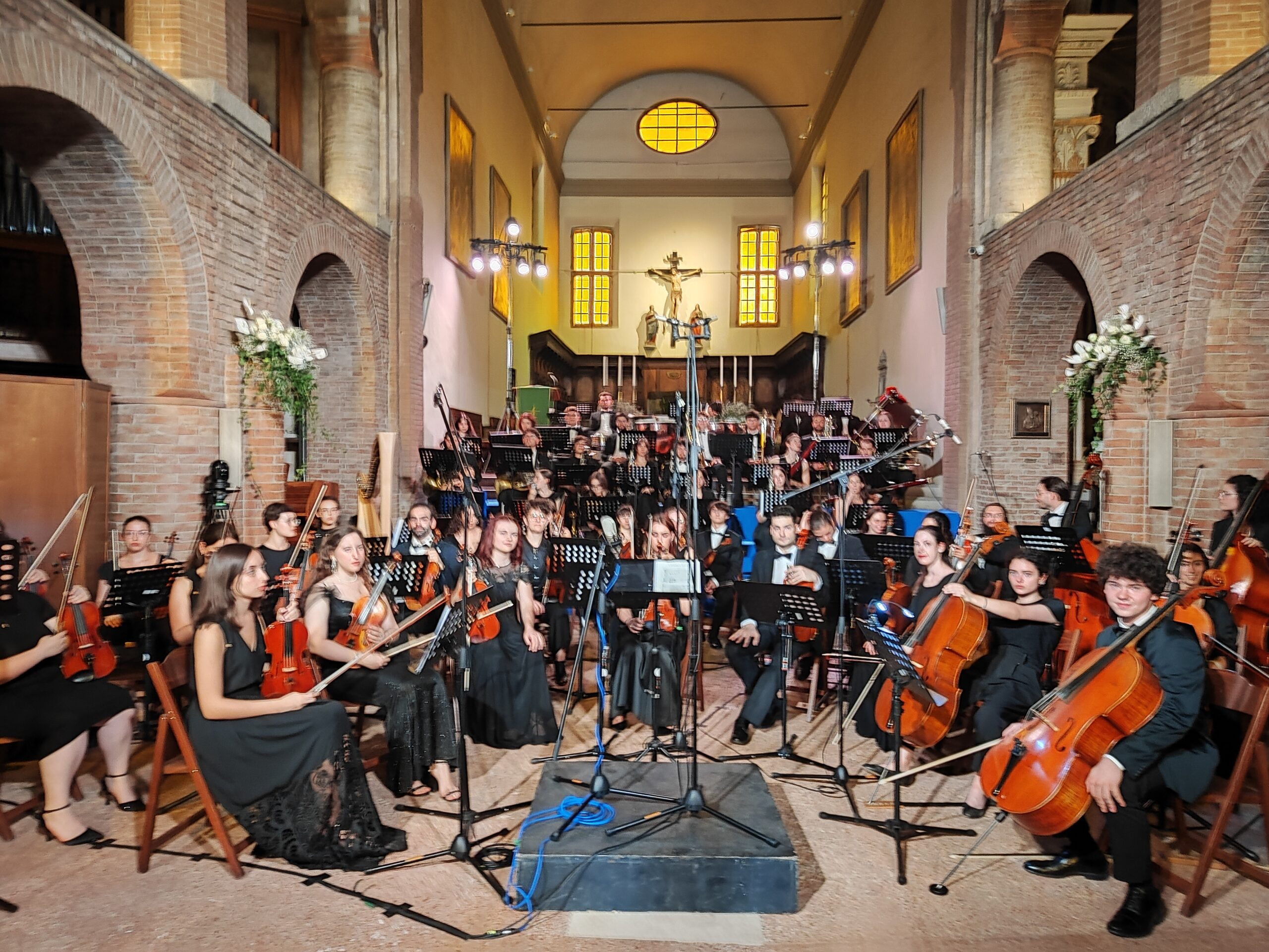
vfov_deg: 58.9
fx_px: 843
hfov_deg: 73.9
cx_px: 634
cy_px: 476
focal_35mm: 23
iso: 1260
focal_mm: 5.59
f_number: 1.88
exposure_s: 1/13
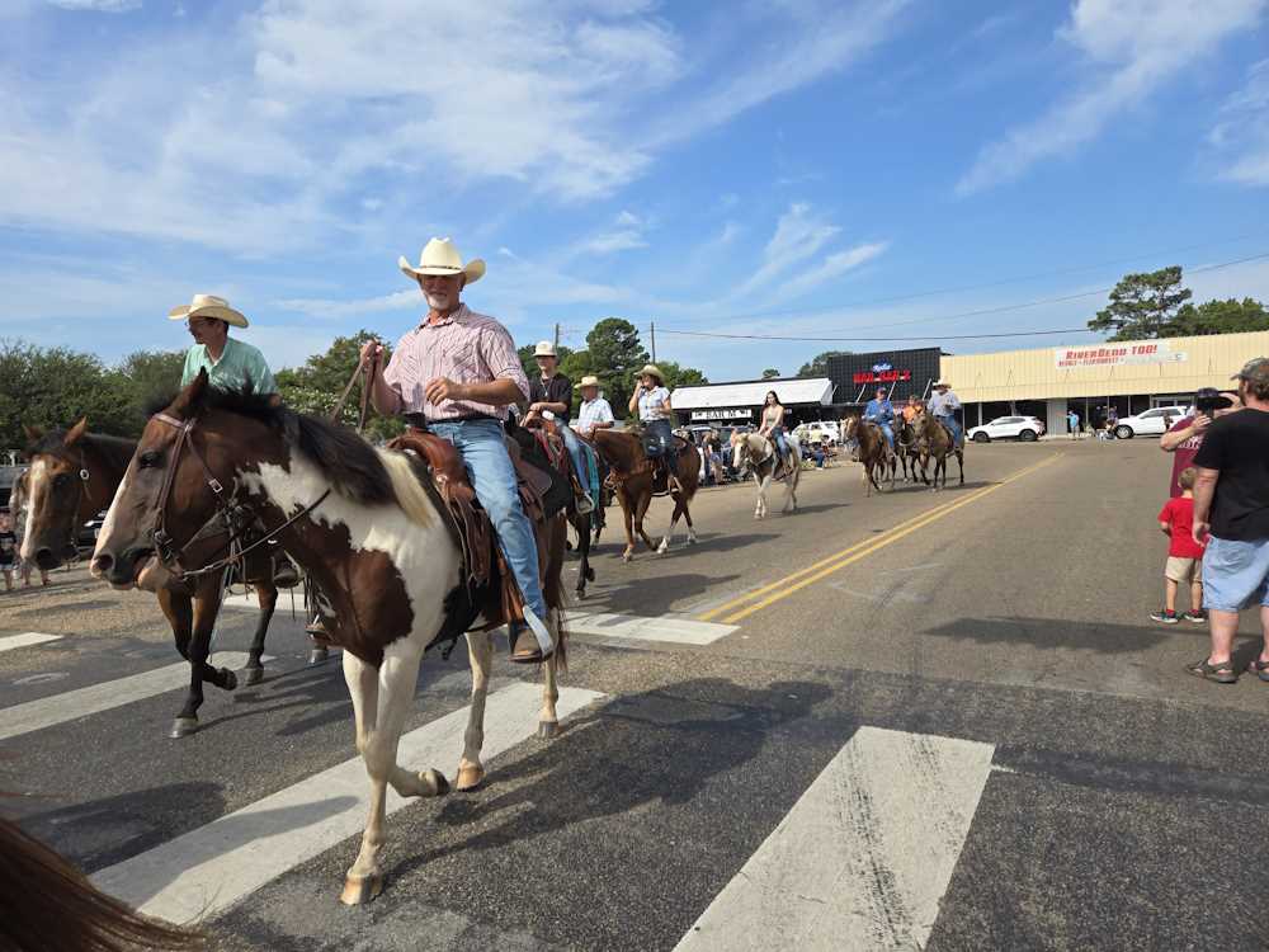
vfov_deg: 58.9
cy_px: 476
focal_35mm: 23
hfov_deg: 73.9
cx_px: 634
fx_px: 843
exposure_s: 1/2016
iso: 25
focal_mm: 5.4
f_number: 1.8
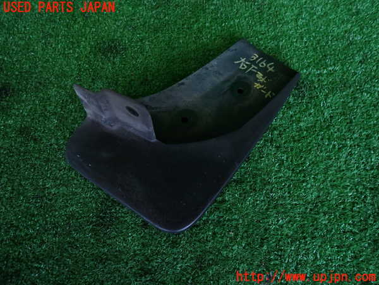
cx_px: 190
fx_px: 274
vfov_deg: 54.9
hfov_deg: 69.4
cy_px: 142
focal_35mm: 25
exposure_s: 1/50
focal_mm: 4.5
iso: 200
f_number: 2
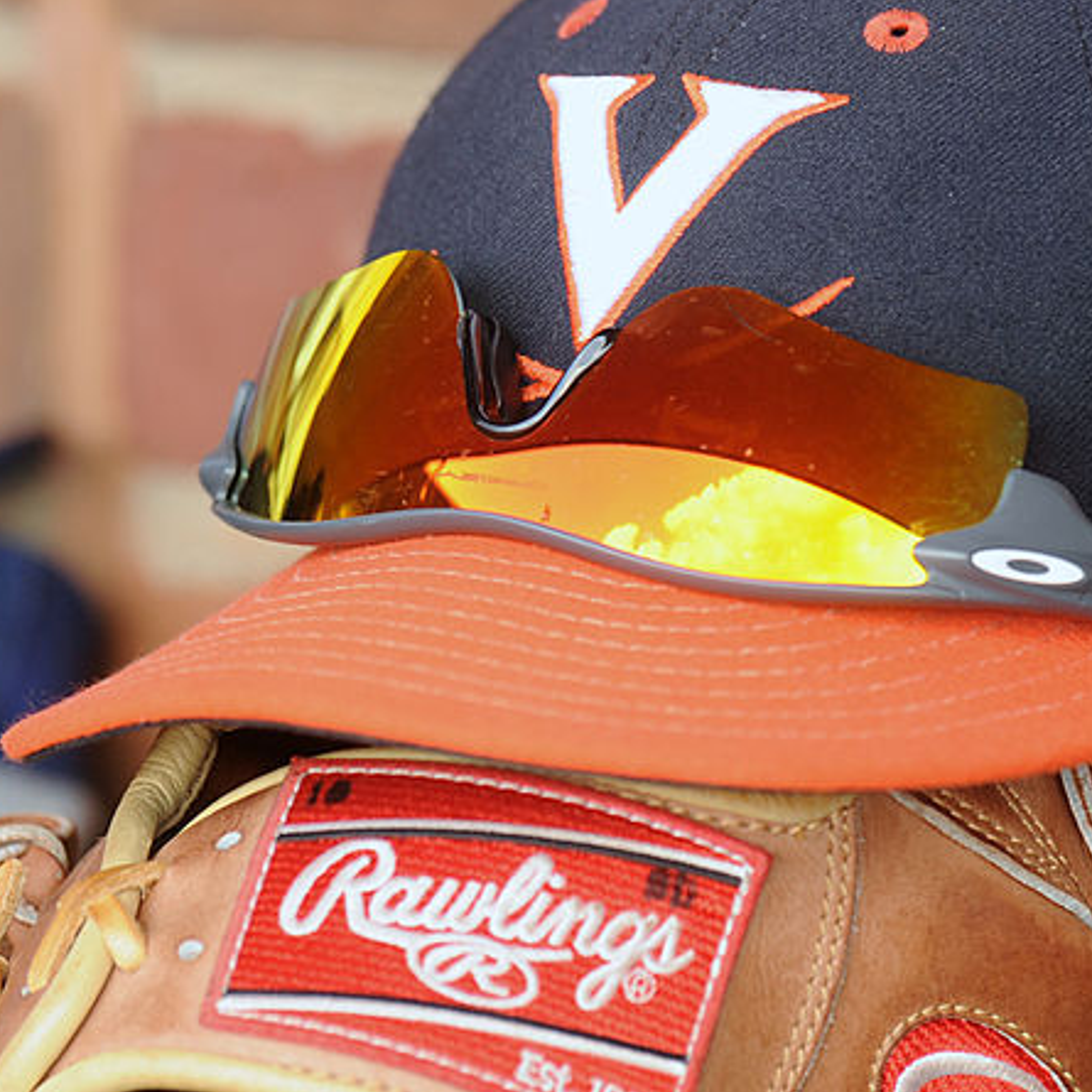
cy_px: 615
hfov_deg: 2.2
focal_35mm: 783
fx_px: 27946
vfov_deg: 2.2
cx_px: 670
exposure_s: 1/125
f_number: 5.6
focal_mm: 400
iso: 320
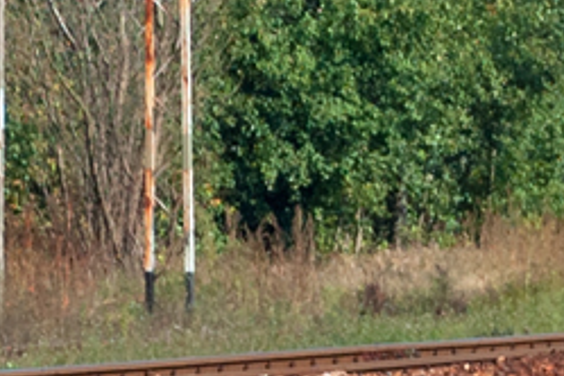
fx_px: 8290
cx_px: 1499
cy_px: -221
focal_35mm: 529
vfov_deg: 2.6
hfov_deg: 3.8
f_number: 9
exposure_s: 1/320
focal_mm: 55
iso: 100
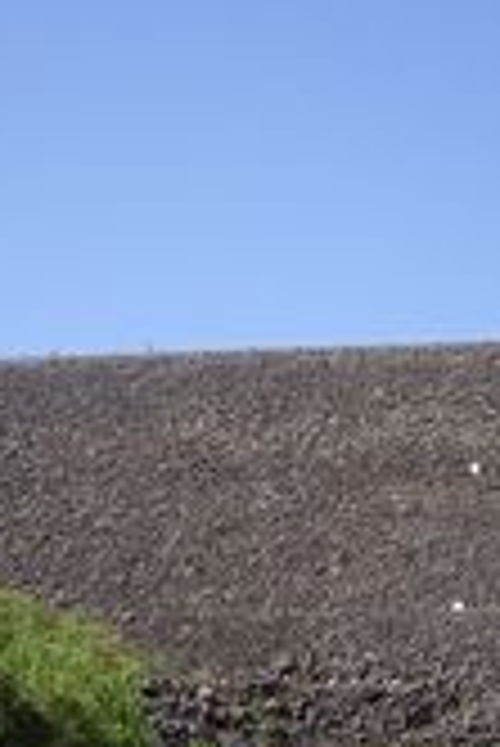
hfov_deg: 14.4
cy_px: 410
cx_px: 369
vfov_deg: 21.4
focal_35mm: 95
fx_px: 1975
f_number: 2.8
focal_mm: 7.9
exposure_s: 1/500
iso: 64
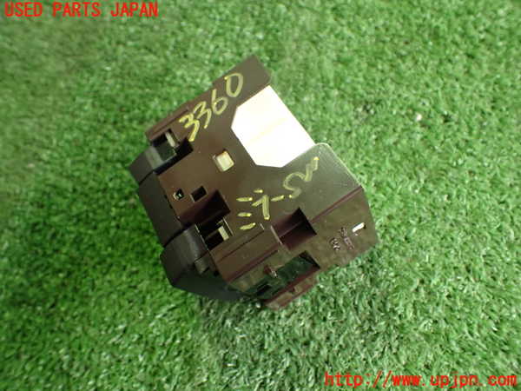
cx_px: 260
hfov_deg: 60.0
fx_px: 452
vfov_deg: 46.8
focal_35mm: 30
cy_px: 196
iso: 800
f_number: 2.3
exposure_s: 1/80
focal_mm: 5.4
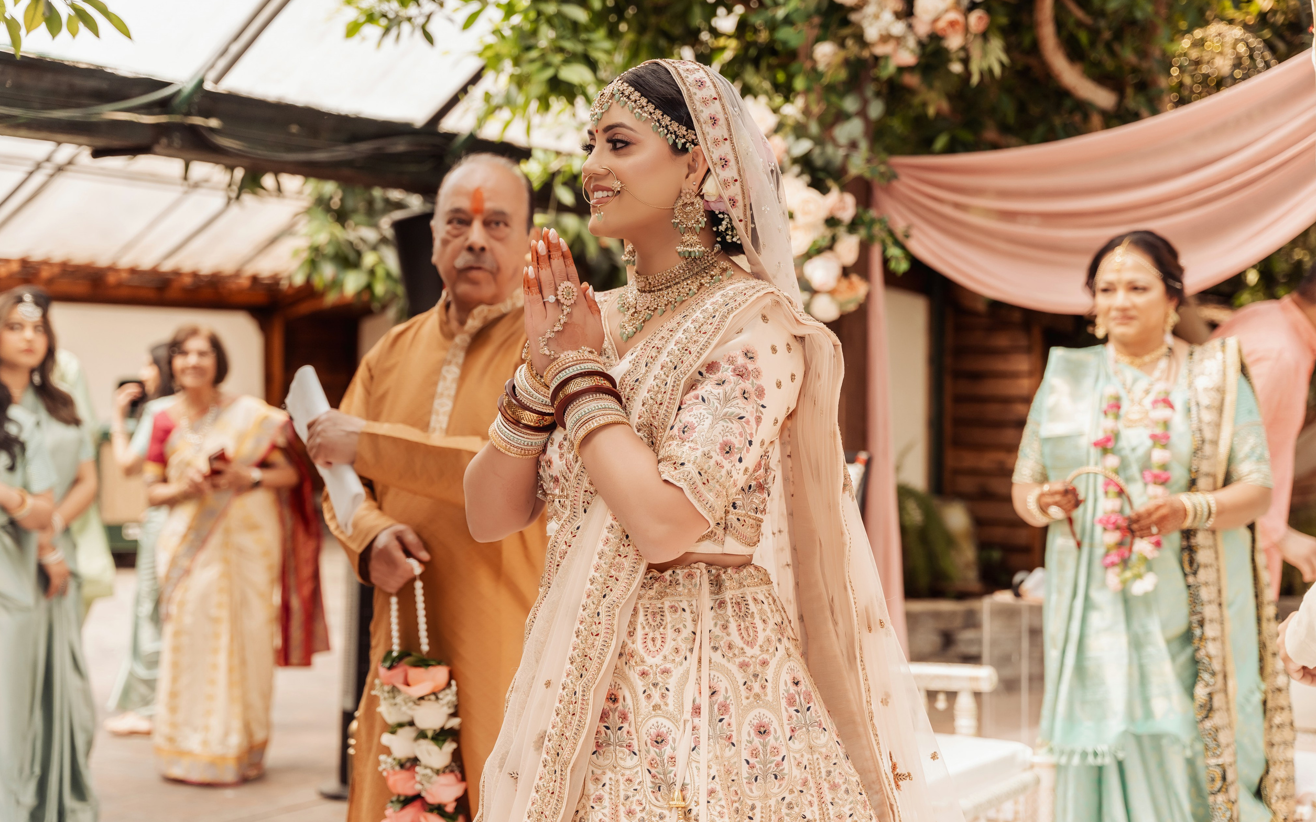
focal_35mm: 53
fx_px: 1904
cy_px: 396
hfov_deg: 38.1
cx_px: 670
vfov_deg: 24.4
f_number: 2.8
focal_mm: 51.1
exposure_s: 1/250
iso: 250
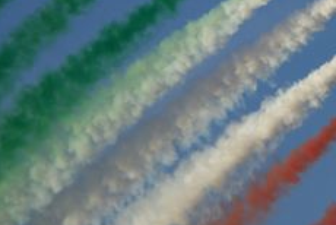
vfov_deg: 3.1
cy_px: -6
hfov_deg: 4.7
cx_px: 361
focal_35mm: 438
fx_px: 4097
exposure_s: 1/1500
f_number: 4.5
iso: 200
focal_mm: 105
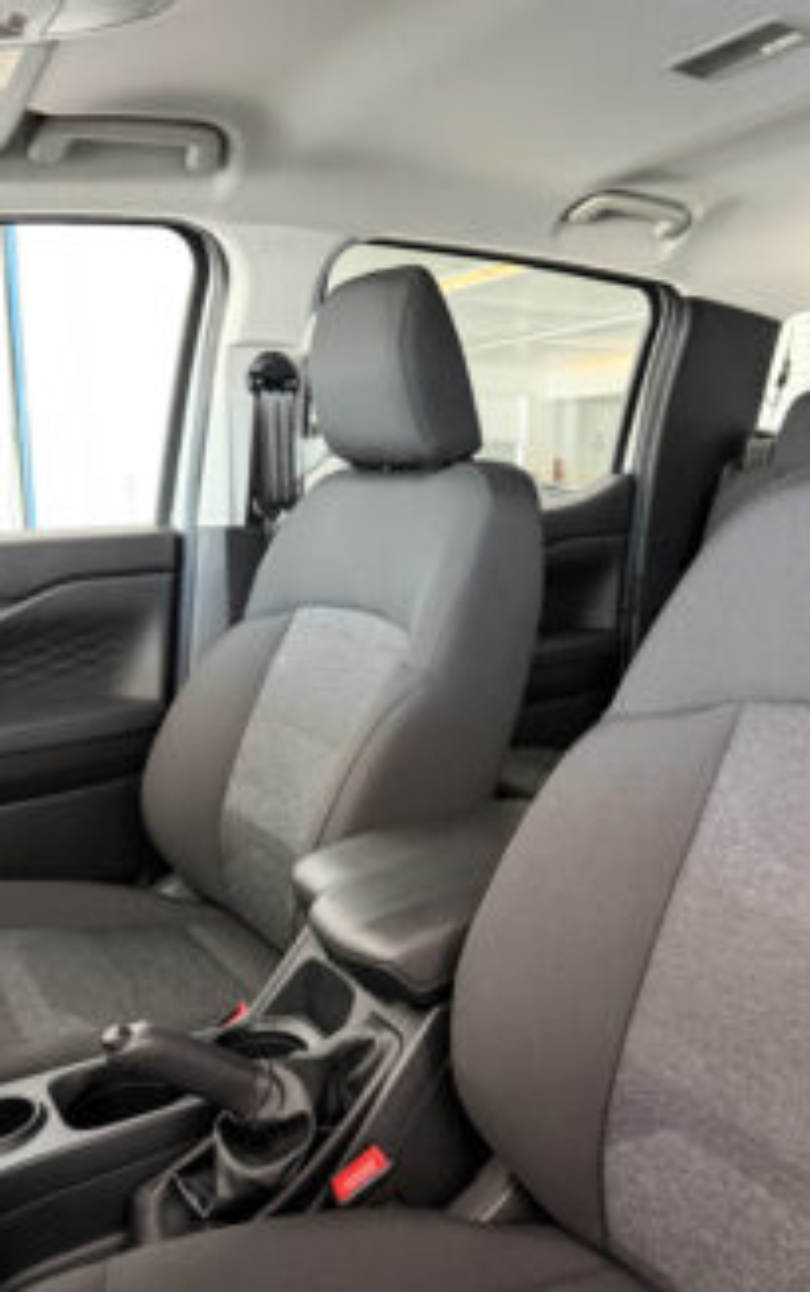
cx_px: 486
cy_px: 674
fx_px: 1022
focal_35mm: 29
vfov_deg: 64.6
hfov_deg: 43.0
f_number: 1.78
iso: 1000
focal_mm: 6.76
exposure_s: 1/25
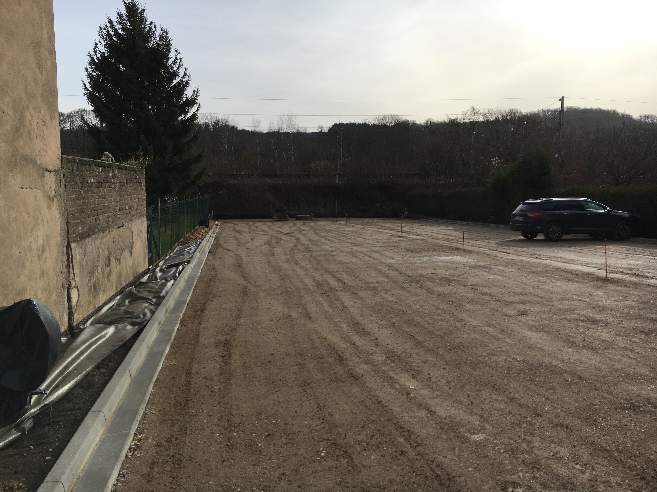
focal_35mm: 29
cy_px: 246
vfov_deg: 48.2
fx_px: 550
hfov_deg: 61.7
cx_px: 328
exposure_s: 1/2404
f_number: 2.2
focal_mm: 4.15
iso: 25
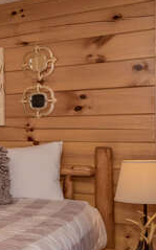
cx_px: -153
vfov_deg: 34.5
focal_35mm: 59
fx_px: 402
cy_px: 138
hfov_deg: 16.7
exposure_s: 1/200
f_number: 10
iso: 800
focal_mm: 18
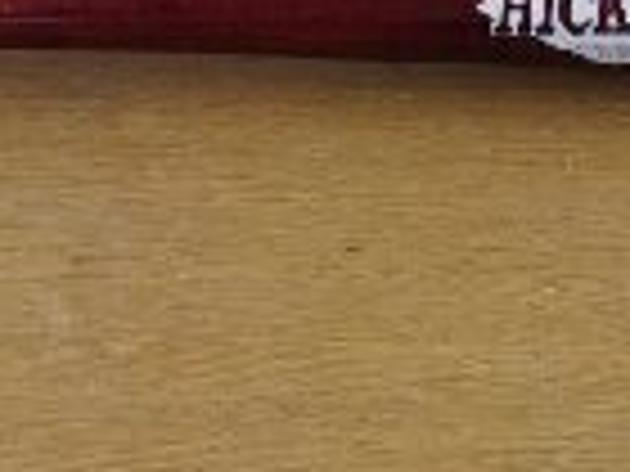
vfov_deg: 12.0
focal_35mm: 116
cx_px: 256
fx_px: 2111
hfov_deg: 17.0
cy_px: -292
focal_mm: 4.71
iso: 309
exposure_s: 1/500
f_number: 1.79
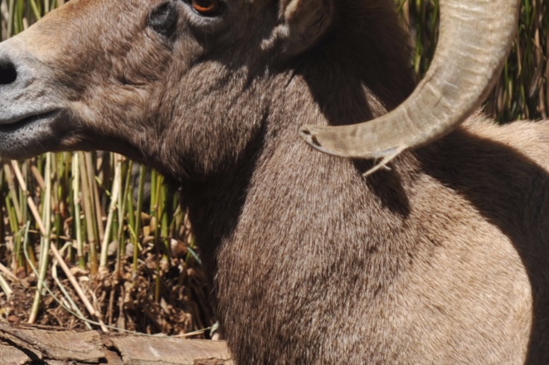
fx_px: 10314
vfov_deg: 2.0
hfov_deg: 3.0
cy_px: 0
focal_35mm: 677
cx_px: 224
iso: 200
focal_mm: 280
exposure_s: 1/350
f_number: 5.6
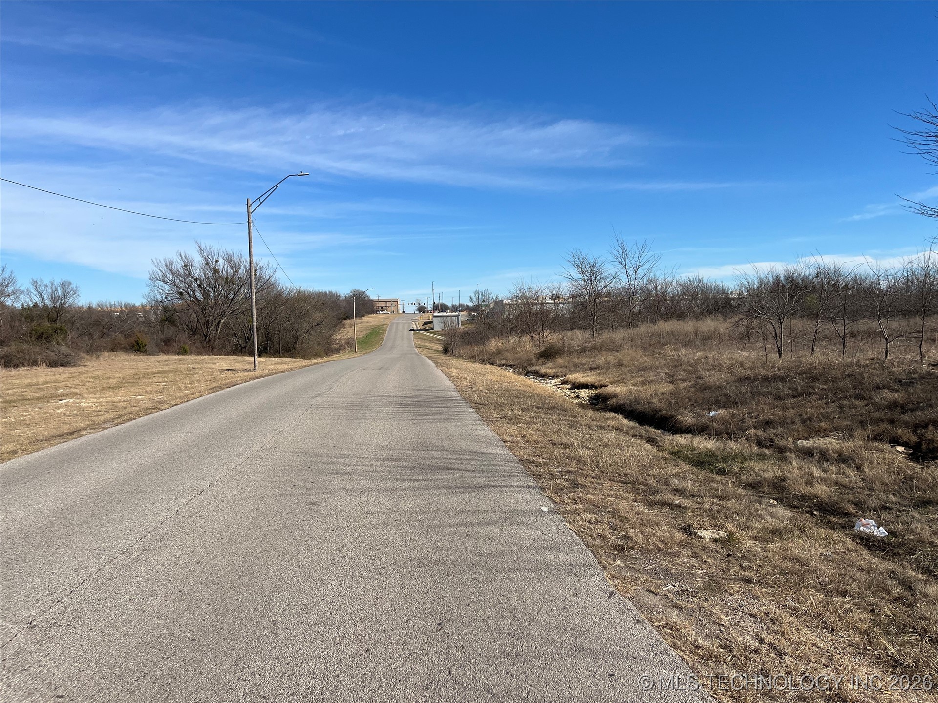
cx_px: 469
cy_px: 352
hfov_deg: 67.3
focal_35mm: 26
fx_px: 705
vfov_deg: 53.1
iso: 50
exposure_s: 1/4651
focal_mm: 5.1
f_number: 1.6
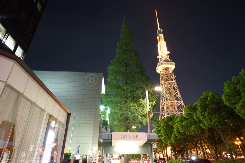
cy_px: 82
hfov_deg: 81.2
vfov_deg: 59.5
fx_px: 143
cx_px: 122
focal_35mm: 21
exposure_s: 1/4
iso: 3200
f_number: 5
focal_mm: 21
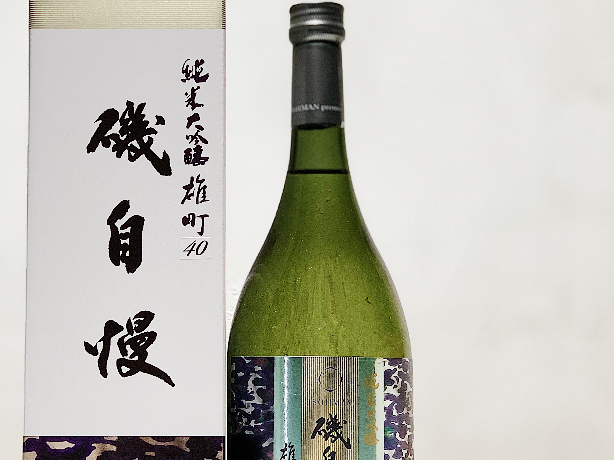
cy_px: 244
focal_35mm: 78
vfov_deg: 18.9
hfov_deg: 24.9
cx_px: 222
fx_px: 1384
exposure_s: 1/50
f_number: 2.4
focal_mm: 6
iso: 100
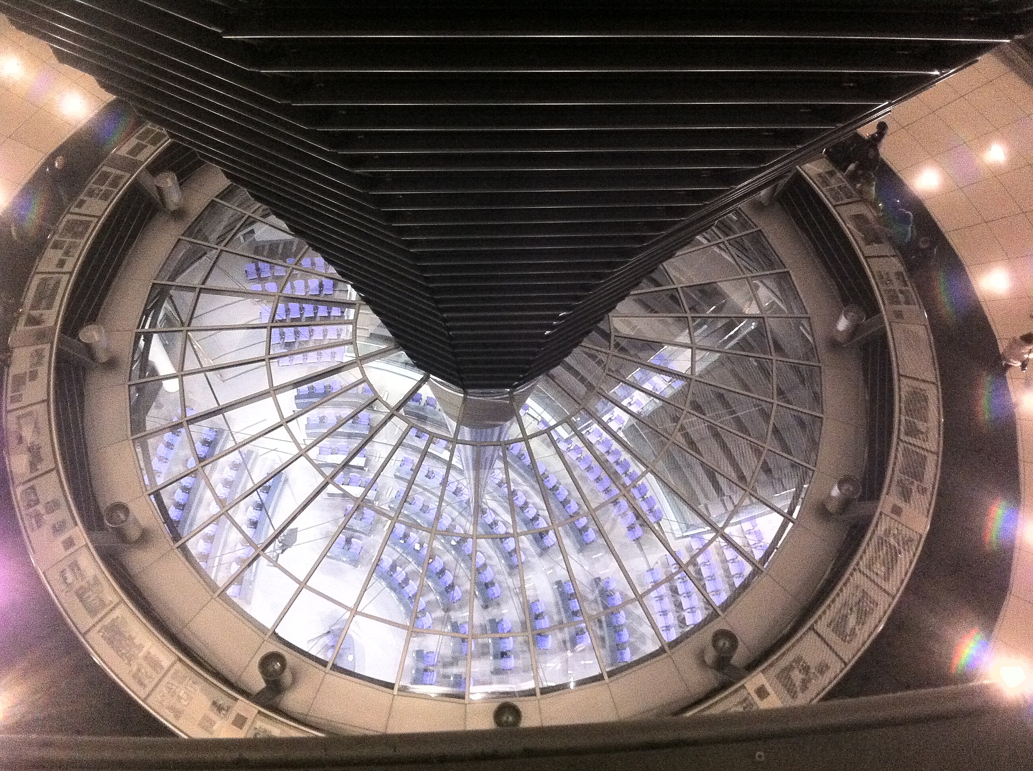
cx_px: 516
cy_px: 386
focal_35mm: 35
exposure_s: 1/15
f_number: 2.8
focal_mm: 3.85
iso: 640
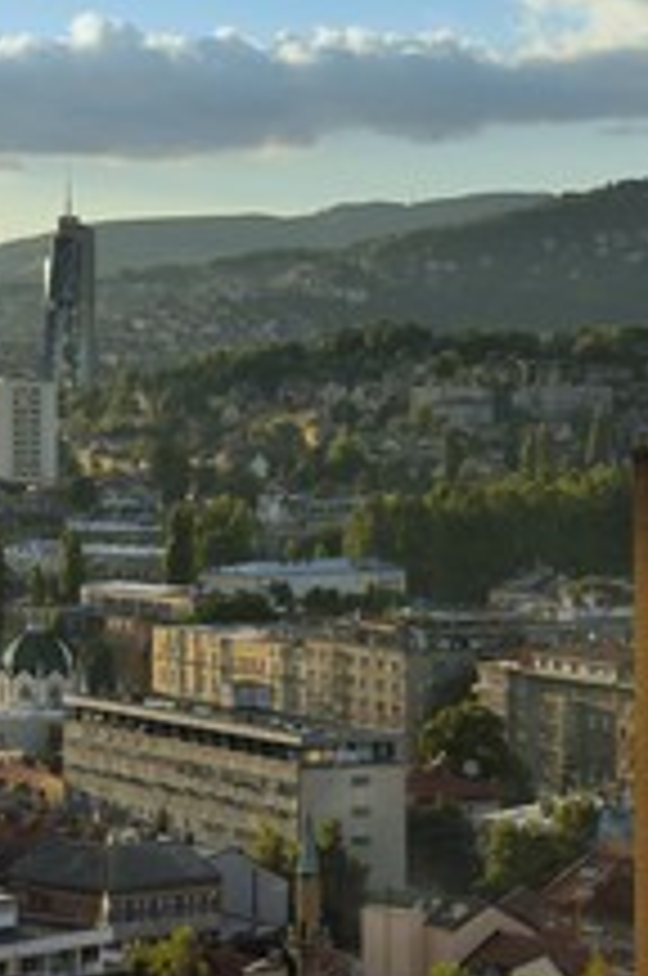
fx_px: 3683
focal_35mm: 136
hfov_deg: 9.9
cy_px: 405
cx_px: -61
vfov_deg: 15.1
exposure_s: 1/250
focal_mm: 70
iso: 200
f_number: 10
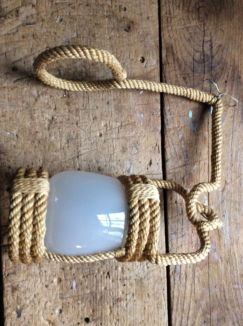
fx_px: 300
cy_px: 163
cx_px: 122
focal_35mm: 32
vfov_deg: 56.9
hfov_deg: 44.1
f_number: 2.4
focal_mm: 3.3
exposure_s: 1/25
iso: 100
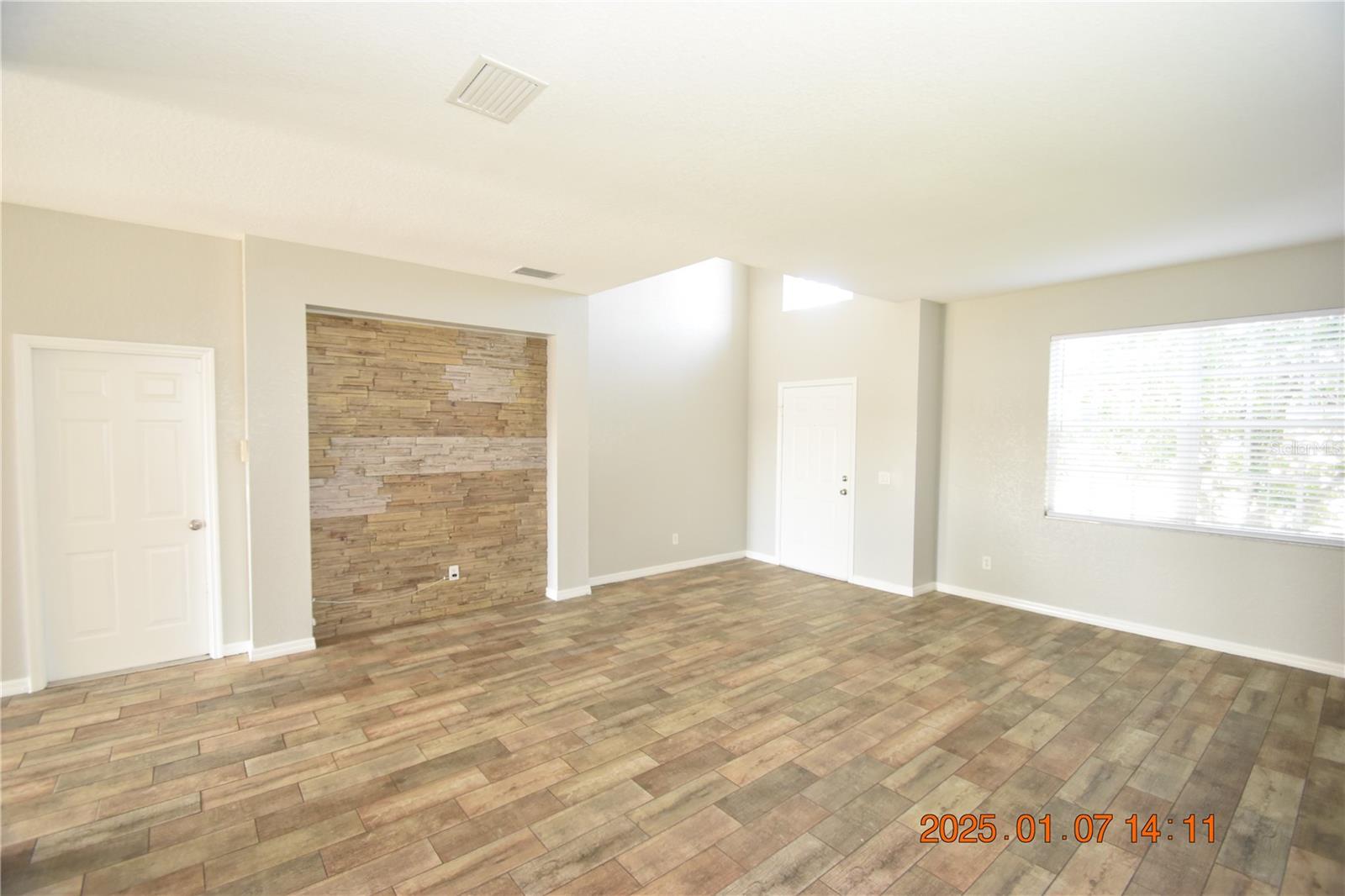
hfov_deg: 100.4
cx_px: 672
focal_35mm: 15
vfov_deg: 77.3
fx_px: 560
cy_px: 448
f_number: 3.5
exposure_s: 1/60
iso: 1250
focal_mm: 10
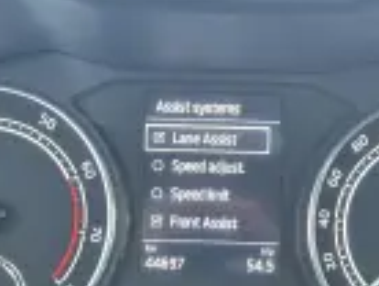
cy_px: 206
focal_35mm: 60
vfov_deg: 24.3
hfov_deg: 32.1
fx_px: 658
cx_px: 214
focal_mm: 5.4
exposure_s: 1/50
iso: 250
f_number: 1.8
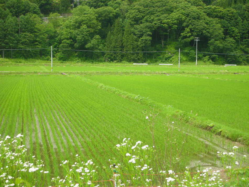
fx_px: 439
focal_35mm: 61
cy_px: 94
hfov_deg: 31.7
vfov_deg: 24.0
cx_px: 124
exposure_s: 1/138
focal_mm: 10.1
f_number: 3.7
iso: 50
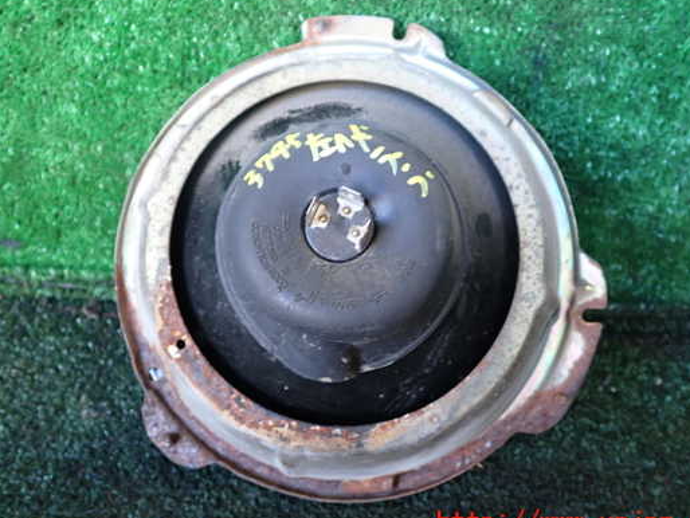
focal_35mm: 35
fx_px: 698
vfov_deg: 40.7
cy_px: 239
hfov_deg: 52.6
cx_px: 337
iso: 250
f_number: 2.3
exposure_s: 1/30
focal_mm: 5.4
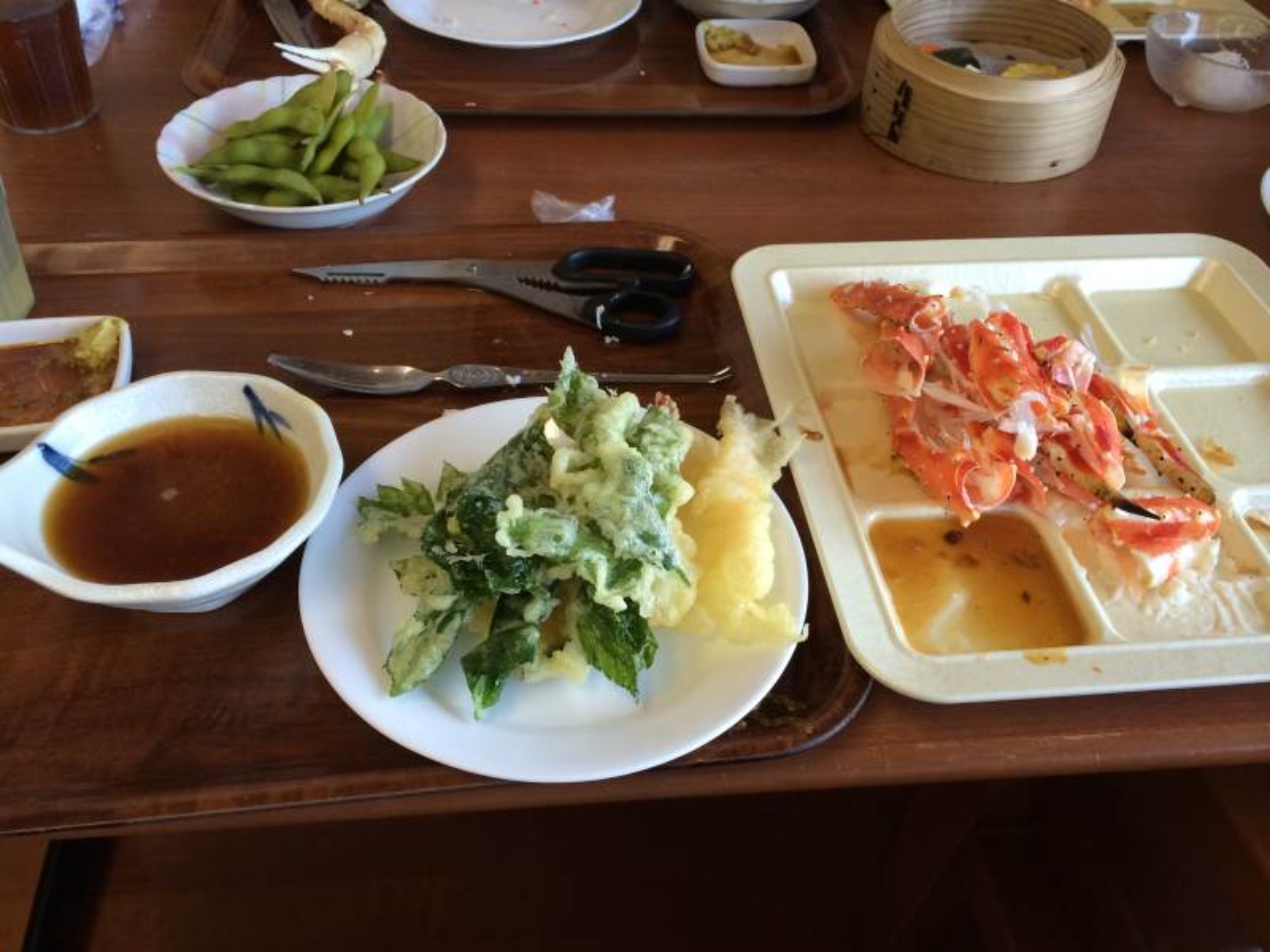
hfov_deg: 60.0
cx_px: 635
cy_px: 476
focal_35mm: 30
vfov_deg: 46.8
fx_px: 1101
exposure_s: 1/30
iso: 50
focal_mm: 4.12
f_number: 2.2
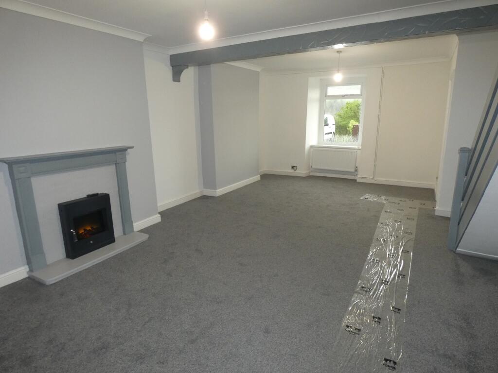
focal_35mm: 20
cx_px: 249
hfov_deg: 81.7
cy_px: 186
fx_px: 288
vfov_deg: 66.0
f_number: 2.8
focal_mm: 3.6
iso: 400
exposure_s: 1/60
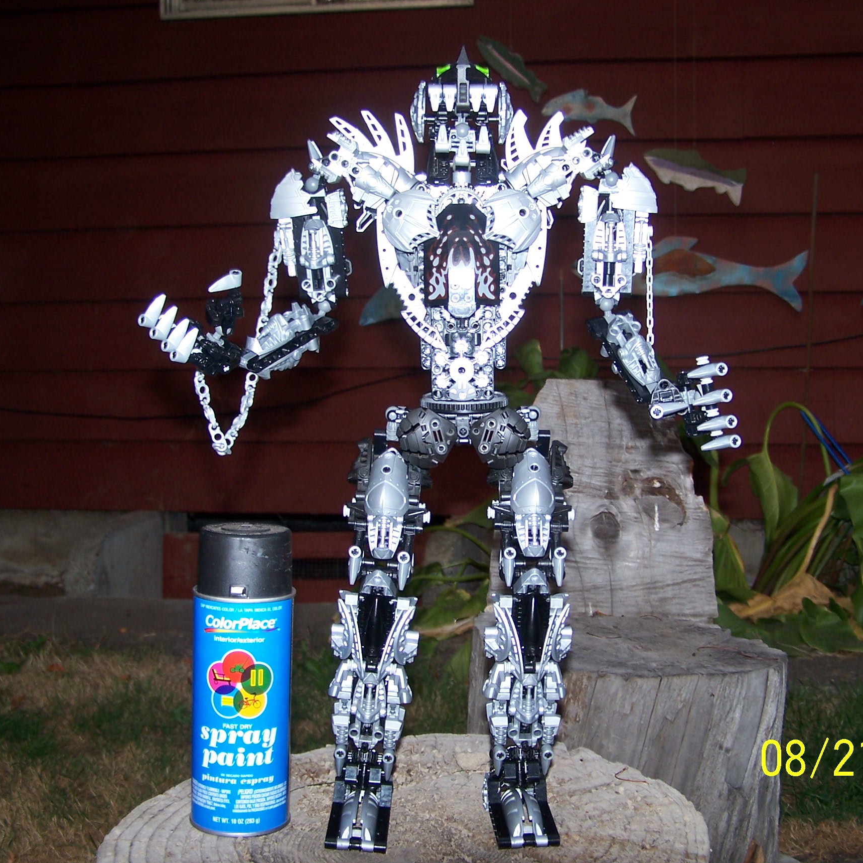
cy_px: 433
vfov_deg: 37.6
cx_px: 487
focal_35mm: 45
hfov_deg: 37.5
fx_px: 1269
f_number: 2.8
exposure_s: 1/60
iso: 80
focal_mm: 6.3
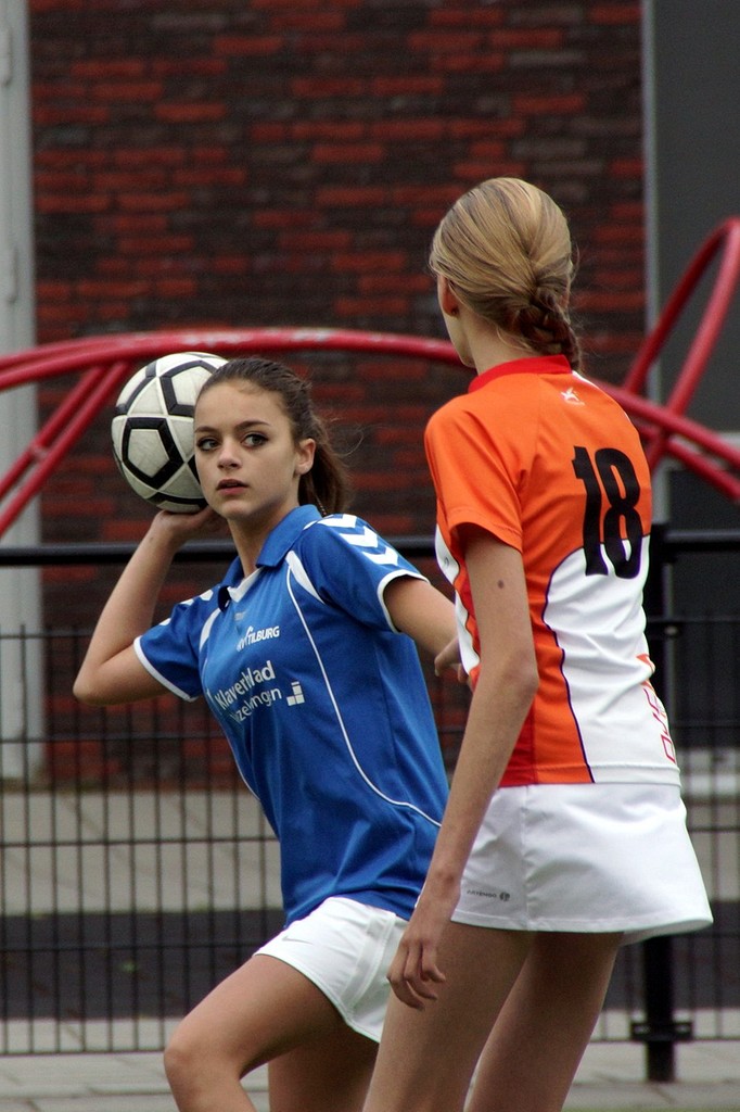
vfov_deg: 5.5
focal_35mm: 375
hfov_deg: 3.7
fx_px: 11569
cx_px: 370
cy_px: 556
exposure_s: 1/250
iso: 640
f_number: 8
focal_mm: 250
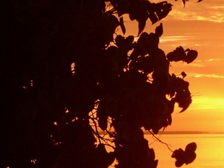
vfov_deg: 8.2
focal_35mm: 182
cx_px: 351
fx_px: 1178
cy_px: 49
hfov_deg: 10.4
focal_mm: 7.9
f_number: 8
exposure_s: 1/60
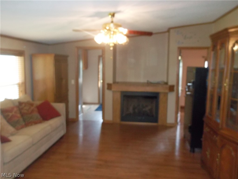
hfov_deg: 55.4
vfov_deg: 42.9
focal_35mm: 33
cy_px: 90
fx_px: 227
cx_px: 119
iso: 320
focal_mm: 5.9
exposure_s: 1/30
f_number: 3.3
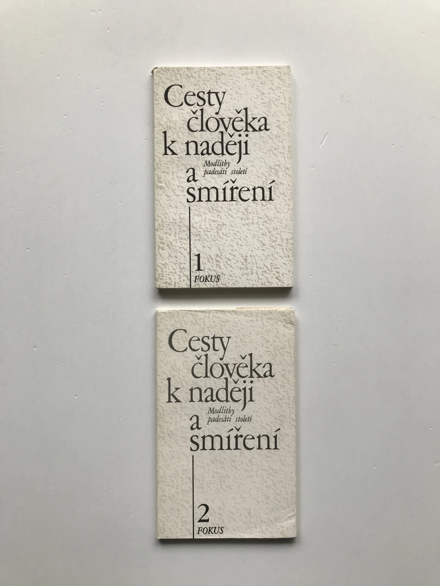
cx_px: 220
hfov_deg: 49.7
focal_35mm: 28
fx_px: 475
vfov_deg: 63.4
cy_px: 293
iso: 32
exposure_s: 1/99
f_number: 1.8
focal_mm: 3.99
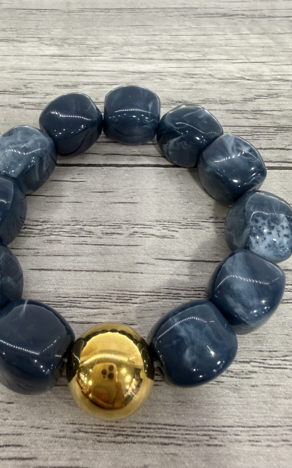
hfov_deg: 47.3
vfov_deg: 70.4
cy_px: 230
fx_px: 331
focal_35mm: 26
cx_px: 114
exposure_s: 1/100
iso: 160
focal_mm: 2.22
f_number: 2.2
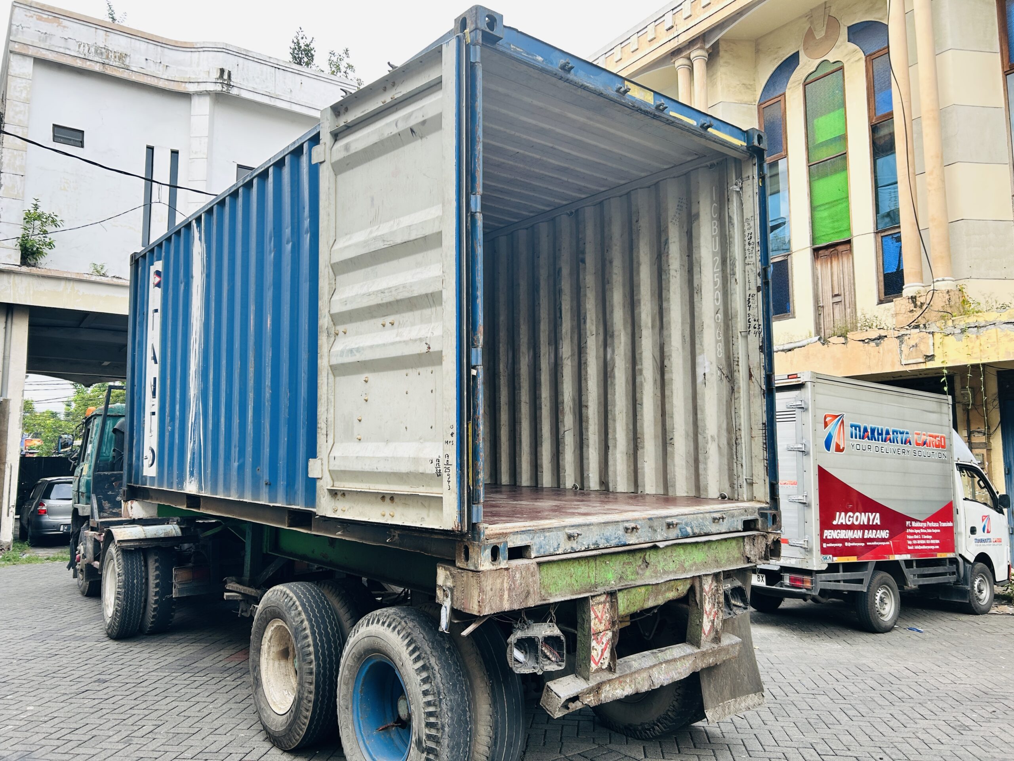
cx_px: 507
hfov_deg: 67.3
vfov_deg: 53.1
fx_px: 762
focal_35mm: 26
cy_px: 380
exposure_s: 1/132
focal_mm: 5.7
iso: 32
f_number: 1.5
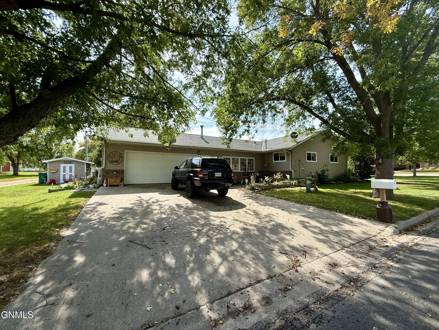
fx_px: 178
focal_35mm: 14
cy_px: 165
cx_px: 220
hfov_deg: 102.1
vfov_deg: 85.7
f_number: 2.2
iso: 64
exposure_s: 1/1033
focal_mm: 2.22
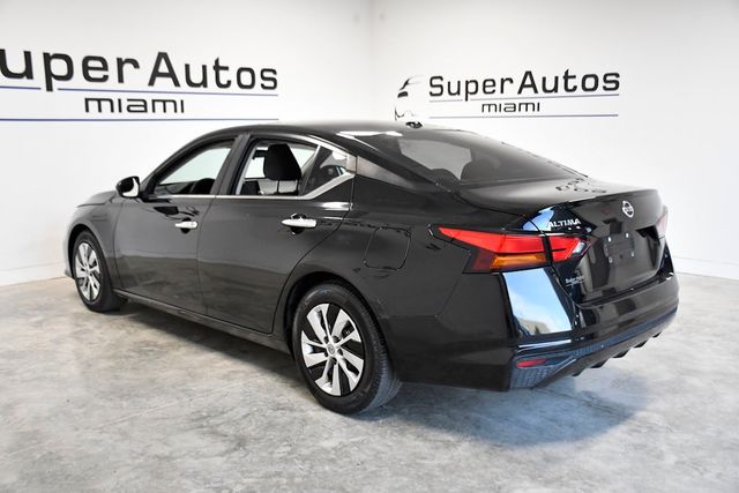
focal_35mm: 34
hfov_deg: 55.8
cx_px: 370
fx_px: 698
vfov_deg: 38.9
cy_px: 246
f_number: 3.8
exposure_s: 1/640
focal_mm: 23
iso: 2500
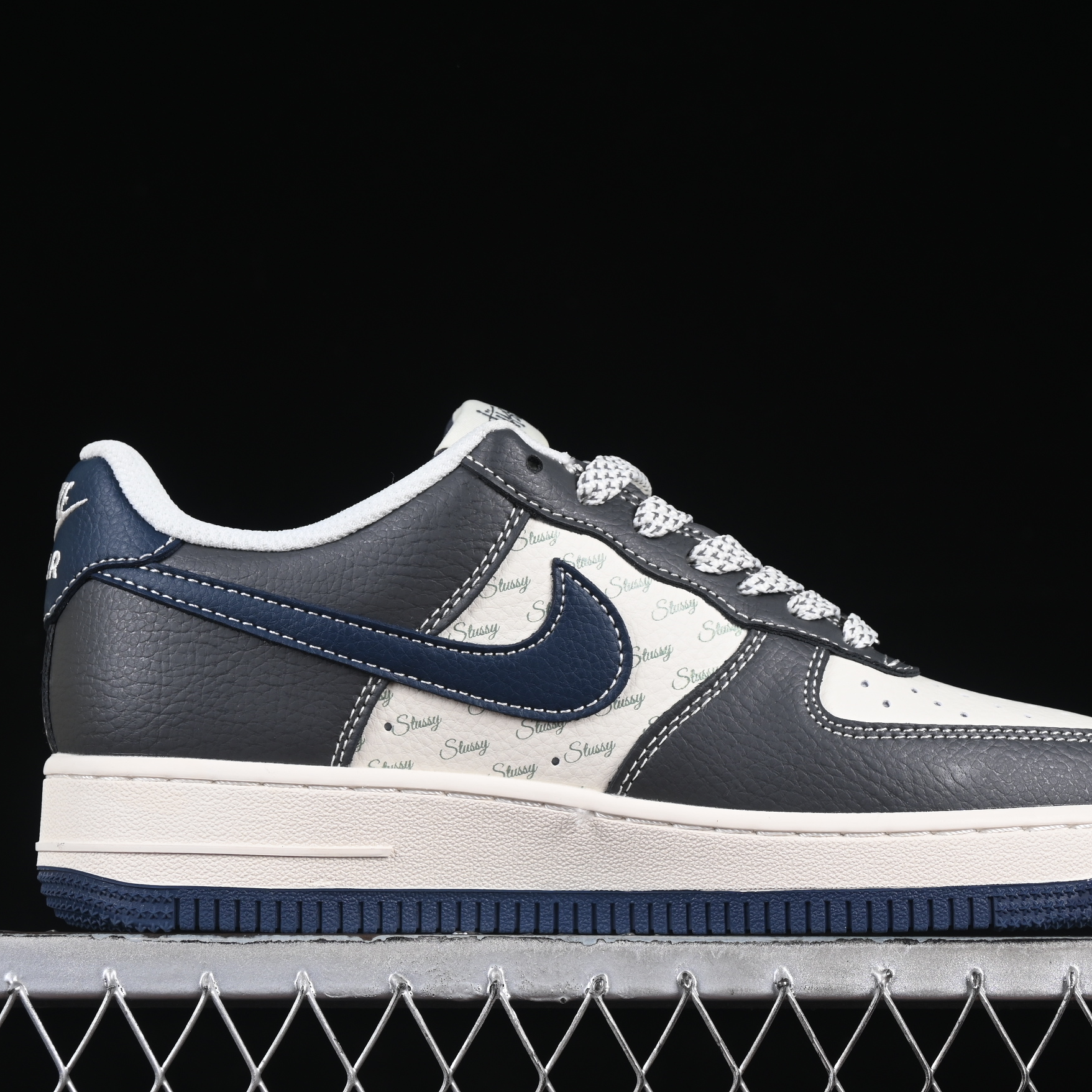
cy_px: 576
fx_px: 3605
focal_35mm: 101
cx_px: 597
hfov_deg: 17.2
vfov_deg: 17.2
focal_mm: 50
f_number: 7.1
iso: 160
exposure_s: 1/80
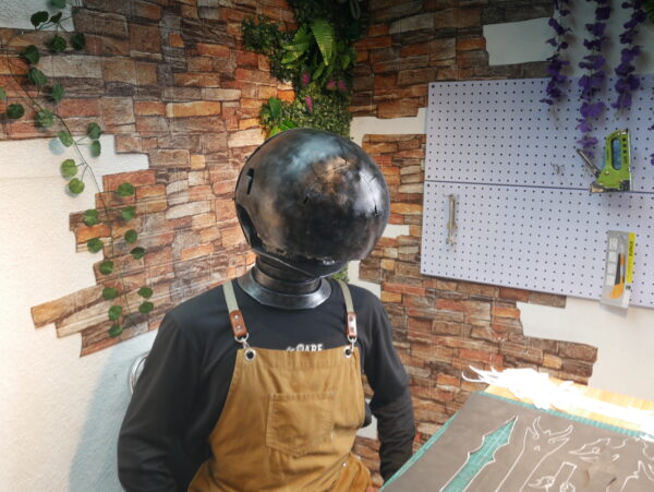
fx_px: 567
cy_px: 246
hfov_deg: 59.9
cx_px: 327
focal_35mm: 30
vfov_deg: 46.9
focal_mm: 15
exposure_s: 1/160
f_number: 10
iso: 400
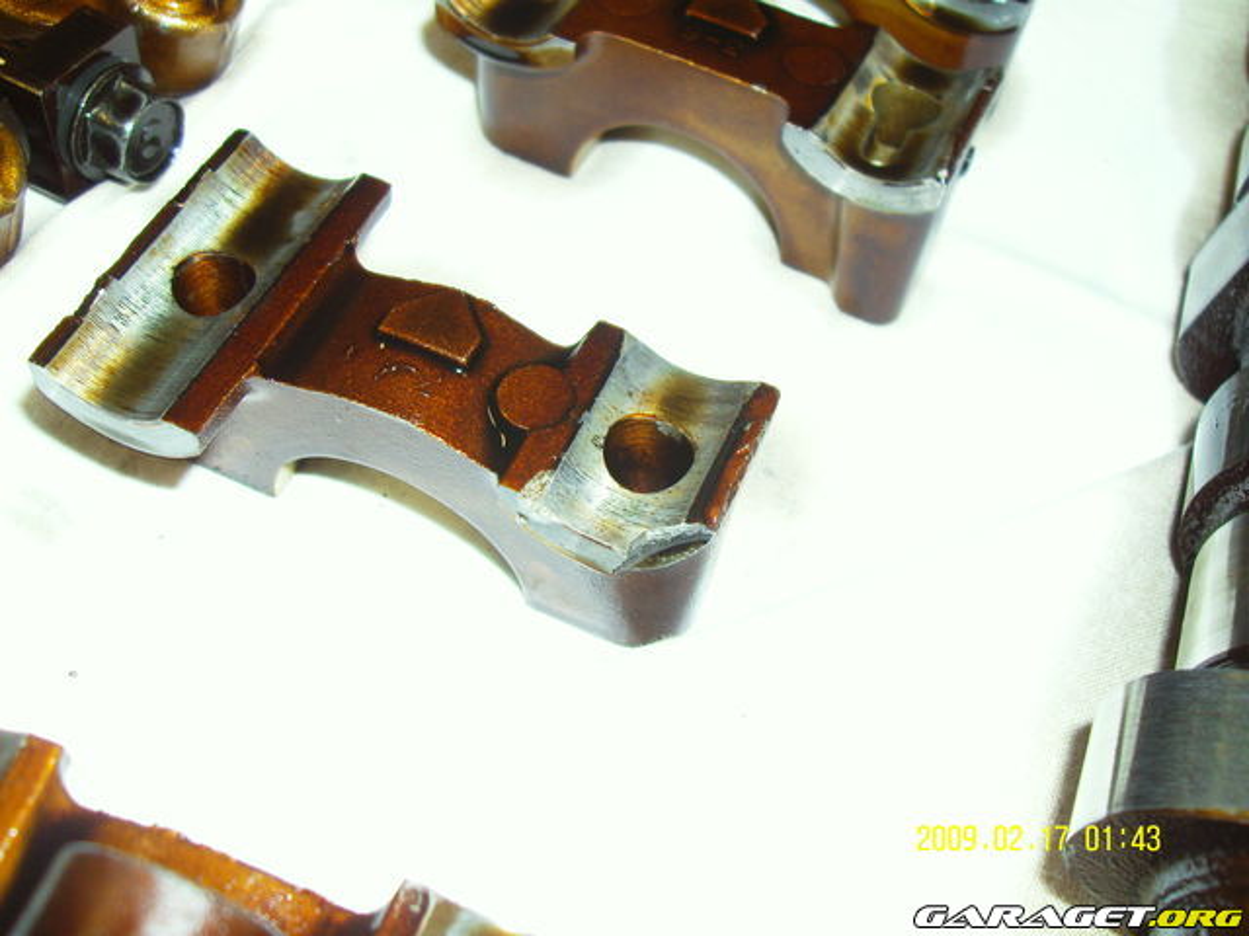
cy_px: 468
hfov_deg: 50.1
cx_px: 624
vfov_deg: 38.7
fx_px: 1335
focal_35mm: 37
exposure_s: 1/40
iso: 80
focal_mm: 6.2
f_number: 2.8
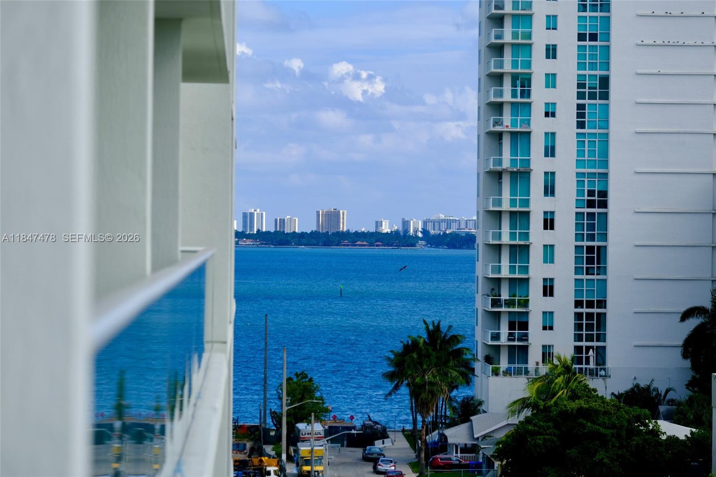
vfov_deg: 10.1
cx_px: 358
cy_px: 238
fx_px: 2704
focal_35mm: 136
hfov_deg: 15.1
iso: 200
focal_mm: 90.4
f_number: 3.9
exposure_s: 1/1800
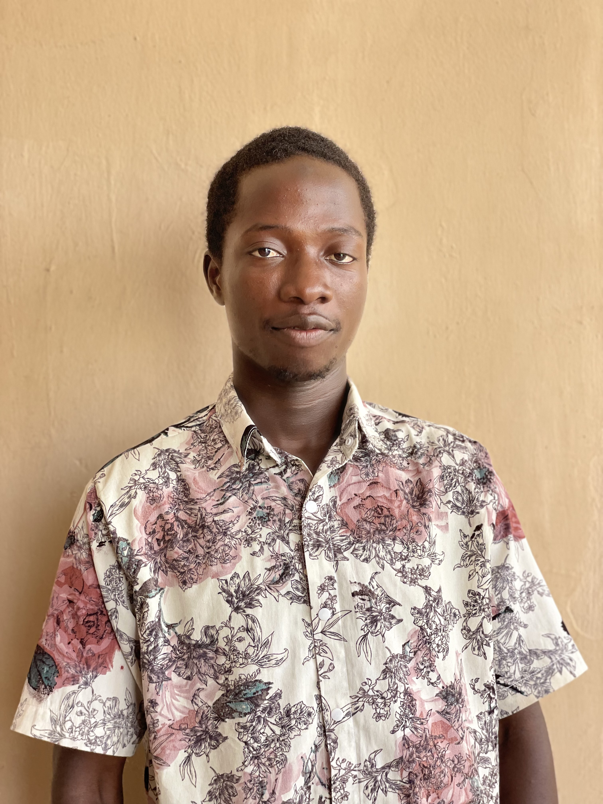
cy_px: 402
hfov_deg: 28.0
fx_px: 1208
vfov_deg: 36.8
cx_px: 302
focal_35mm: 52
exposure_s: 1/122
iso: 40
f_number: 2
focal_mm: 6
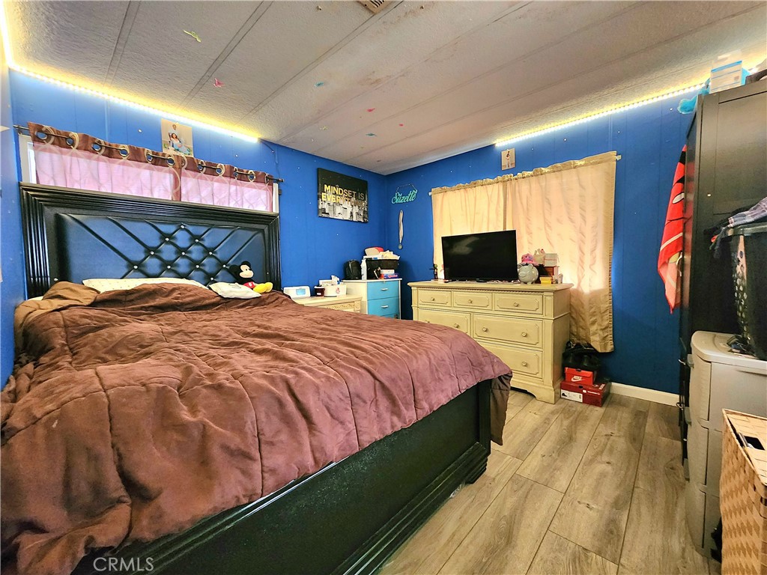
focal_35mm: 13
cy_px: 288
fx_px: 288
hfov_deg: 106.2
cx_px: 384
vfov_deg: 89.9
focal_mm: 2.2
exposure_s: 1/25
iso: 800
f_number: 2.2
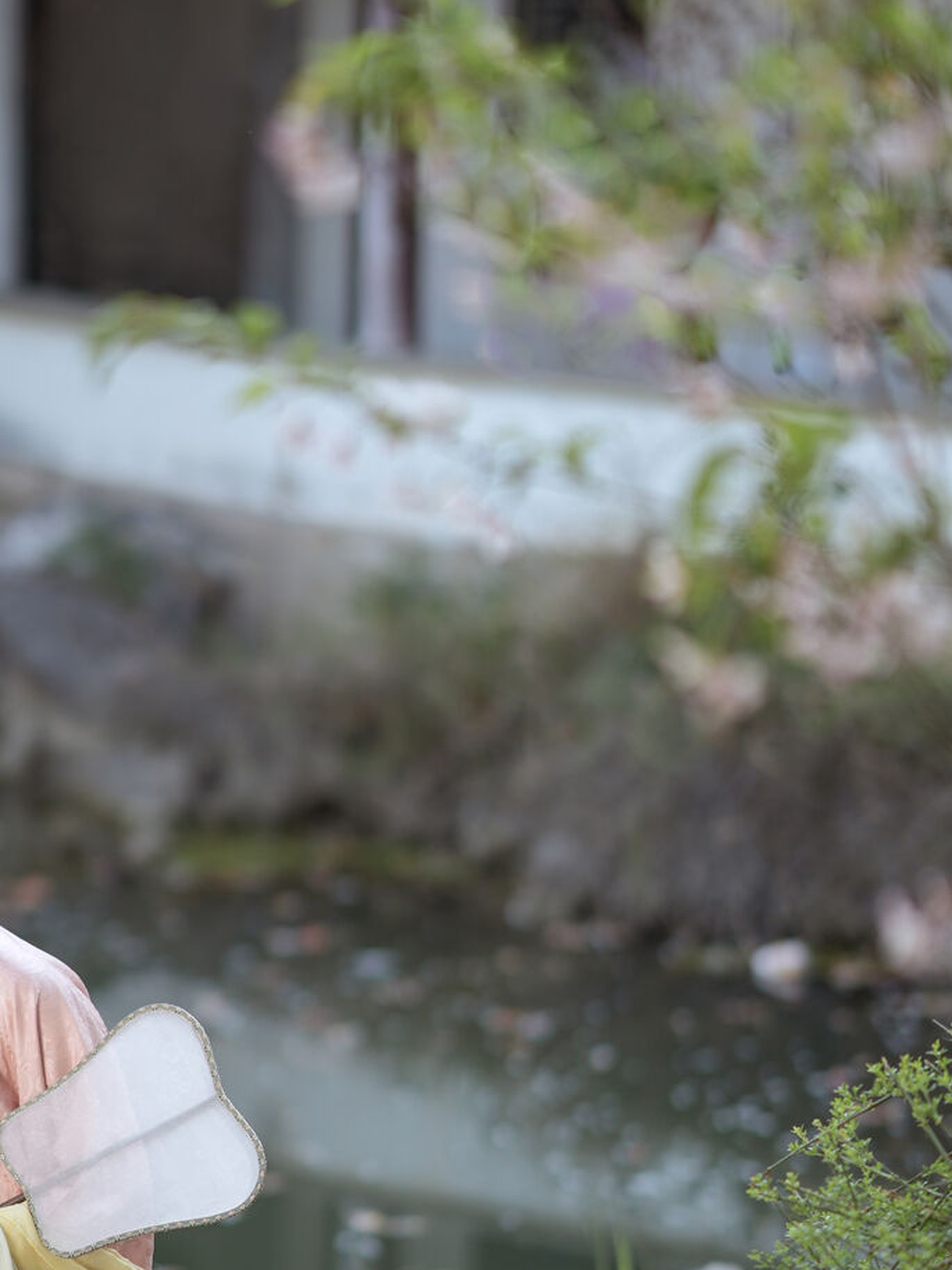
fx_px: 5906
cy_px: 845
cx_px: 278
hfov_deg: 9.2
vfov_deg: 12.3
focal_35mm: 161
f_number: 1.4
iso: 125
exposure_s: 1/1600
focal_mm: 85
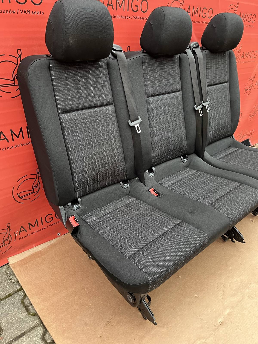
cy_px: 172
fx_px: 258
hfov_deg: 53.1
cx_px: 129
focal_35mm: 26
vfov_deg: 67.3
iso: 320
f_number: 1.6
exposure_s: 1/60
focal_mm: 5.1
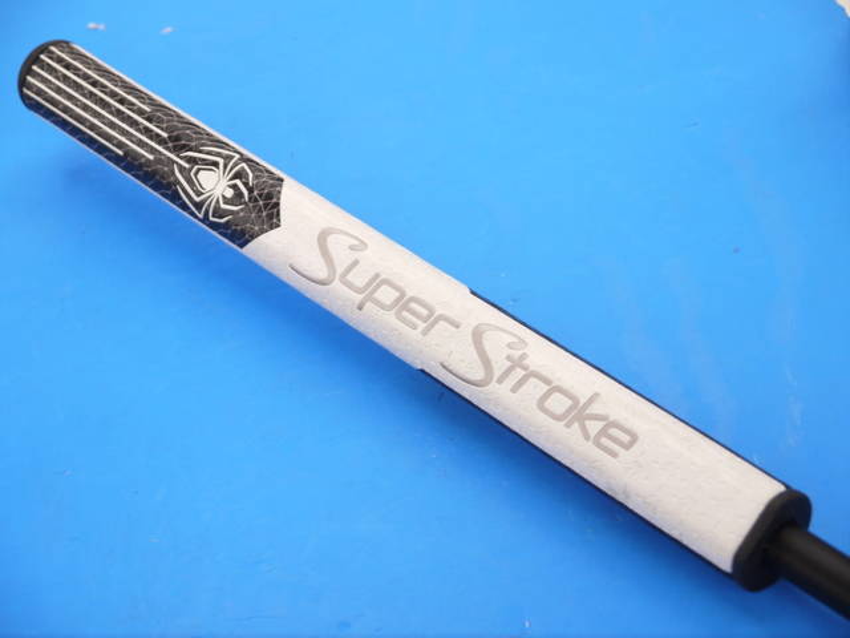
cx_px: 425
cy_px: 319
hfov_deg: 23.3
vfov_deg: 17.6
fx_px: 2063
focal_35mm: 84
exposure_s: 1/80
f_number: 5.6
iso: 400
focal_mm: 42
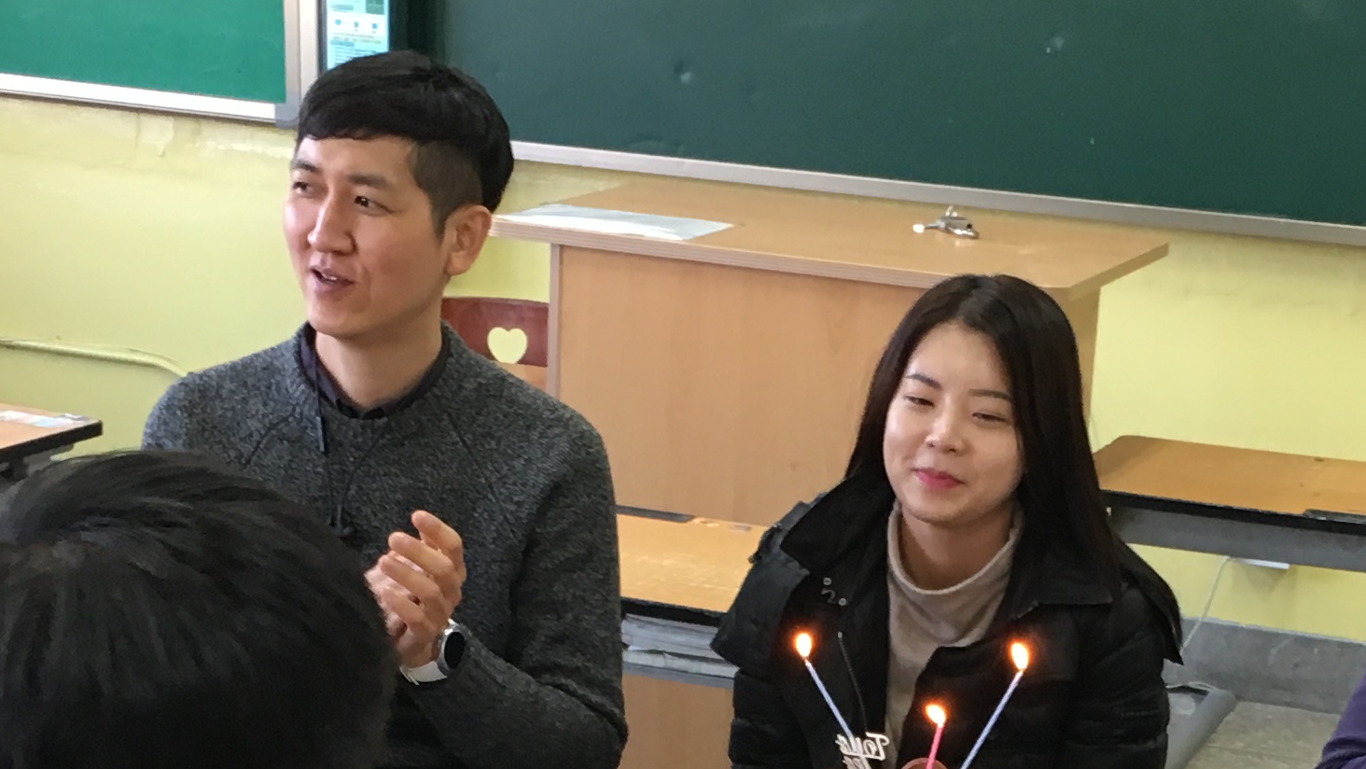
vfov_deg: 13.4
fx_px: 3152
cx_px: 953
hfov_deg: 24.3
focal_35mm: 87
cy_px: 979
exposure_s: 1/30
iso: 80
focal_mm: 4.15
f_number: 2.2
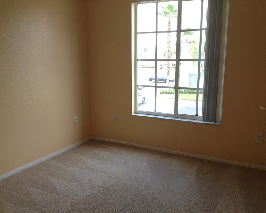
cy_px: 107
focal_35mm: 37
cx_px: 133
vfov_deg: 40.1
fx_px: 291
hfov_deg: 49.1
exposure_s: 1/194
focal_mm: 4.28
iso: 80
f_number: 2.4
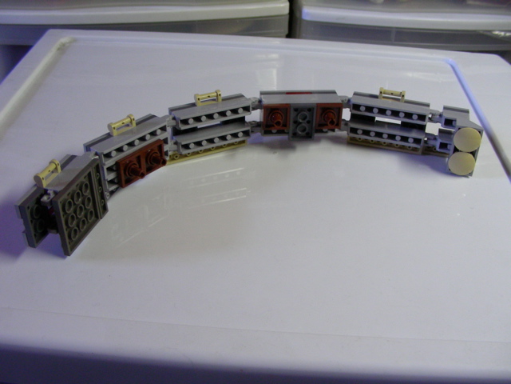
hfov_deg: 49.0
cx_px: 256
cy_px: 192
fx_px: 561
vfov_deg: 37.7
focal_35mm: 38
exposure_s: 1/29.6
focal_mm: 6.3
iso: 200
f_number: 3.5
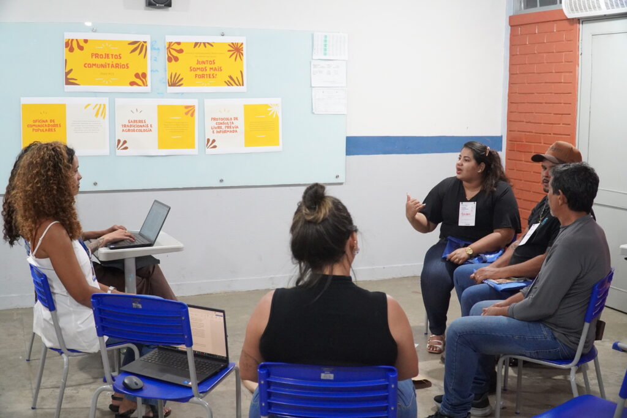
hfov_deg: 47.9
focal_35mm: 40
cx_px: 314
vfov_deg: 33.0
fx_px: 705
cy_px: 209
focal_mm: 27
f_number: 4
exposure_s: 1/160
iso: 5000
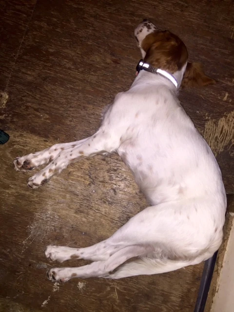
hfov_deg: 48.2
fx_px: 261
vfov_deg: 61.7
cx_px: 117
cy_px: 156
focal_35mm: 29
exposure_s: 1/17
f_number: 2.2
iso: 64
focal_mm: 4.15
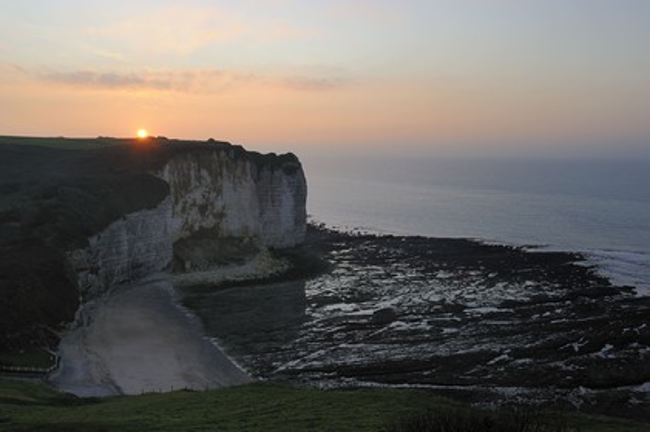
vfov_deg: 36.8
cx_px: 325
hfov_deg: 53.2
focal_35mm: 36
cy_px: 216
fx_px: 649
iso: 200
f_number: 10
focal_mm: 36
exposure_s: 1/80
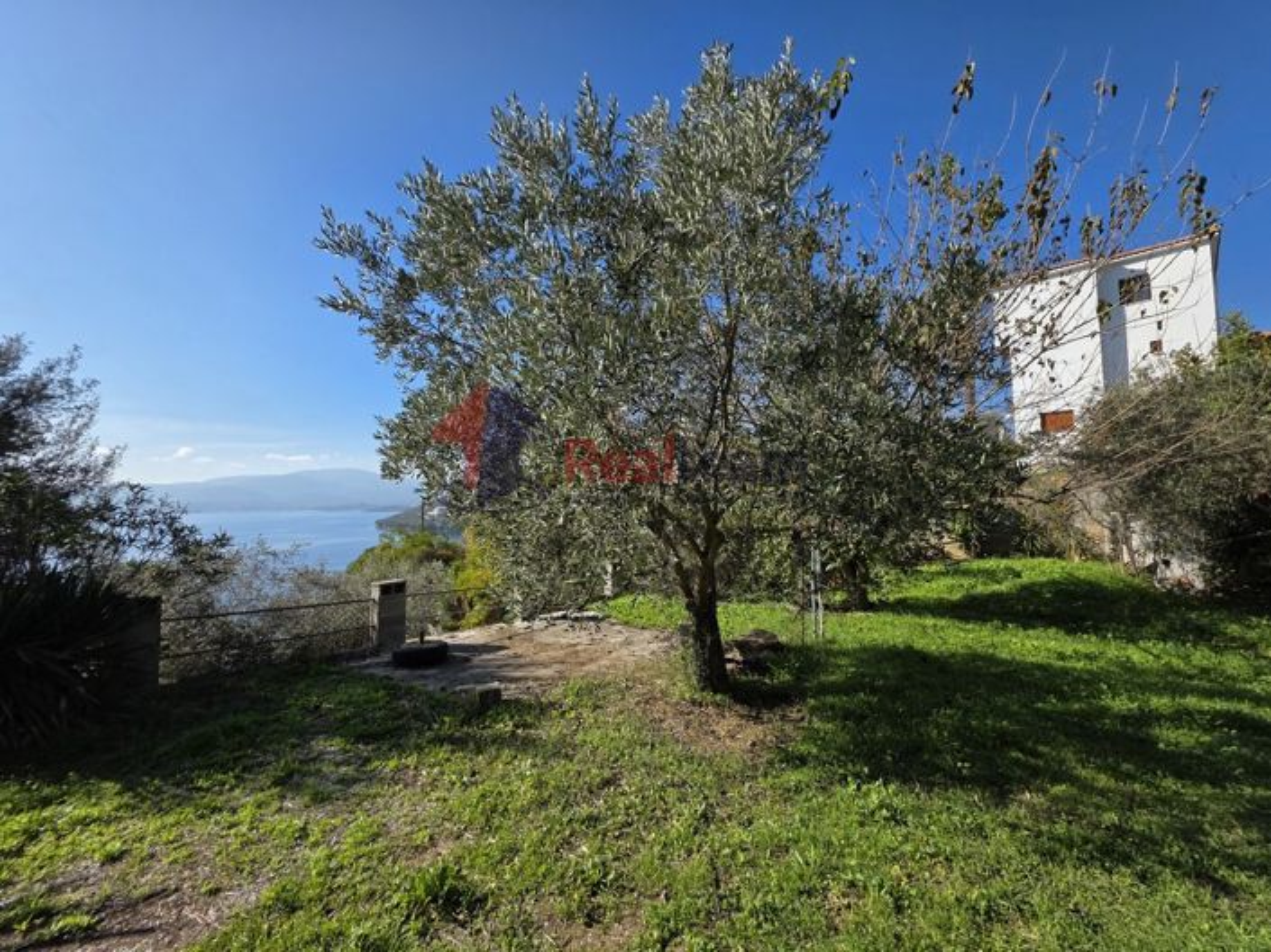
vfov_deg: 89.9
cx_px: 636
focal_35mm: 13
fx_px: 477
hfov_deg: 106.2
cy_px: 476
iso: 40
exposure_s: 1/1829
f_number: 1.9
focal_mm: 2.2
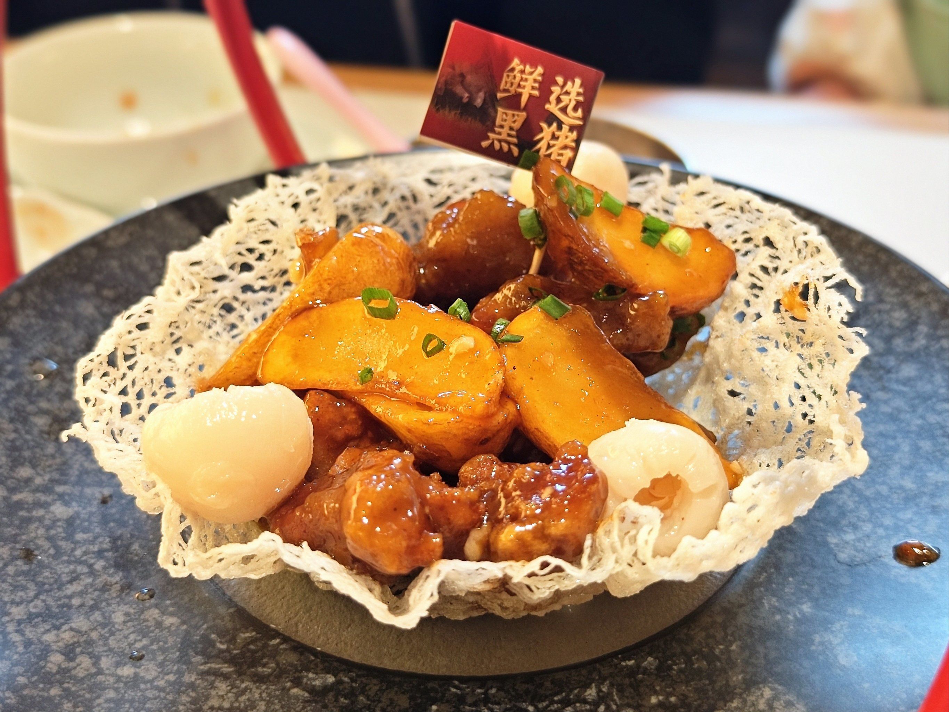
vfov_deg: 29.1
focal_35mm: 50
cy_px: 356
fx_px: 1371
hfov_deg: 38.2
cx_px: 474
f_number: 11
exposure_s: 1/101
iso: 328
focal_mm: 8.67
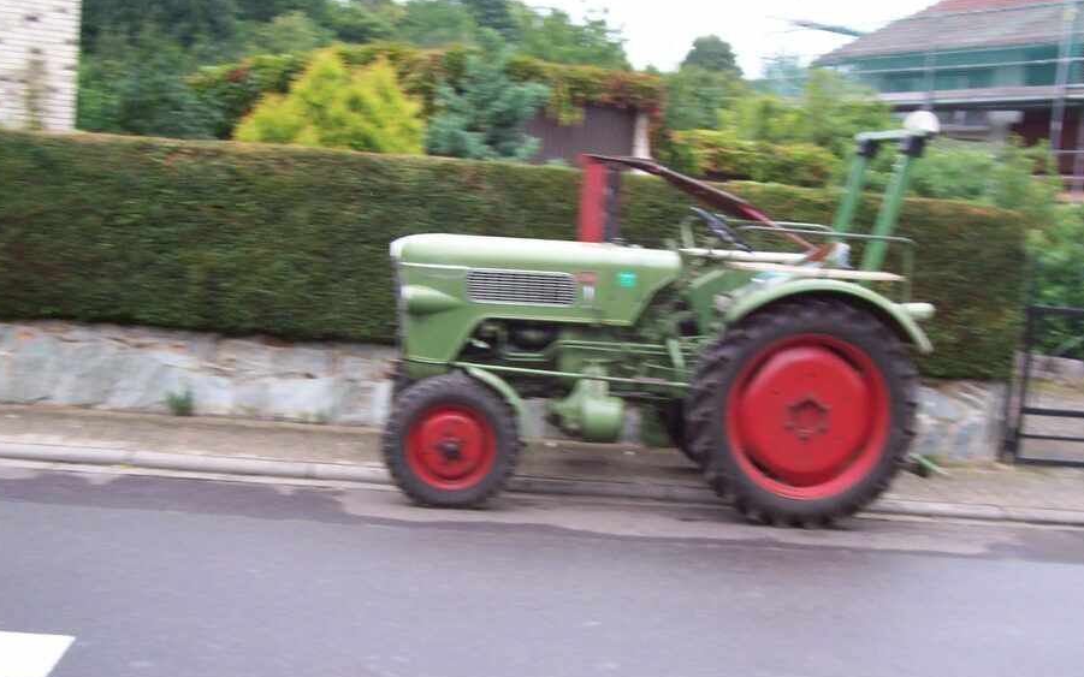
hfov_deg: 41.8
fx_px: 1418
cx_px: 573
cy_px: 438
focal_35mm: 48
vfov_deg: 26.7
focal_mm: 5.6
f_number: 2.7
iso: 80
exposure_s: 1/75.6
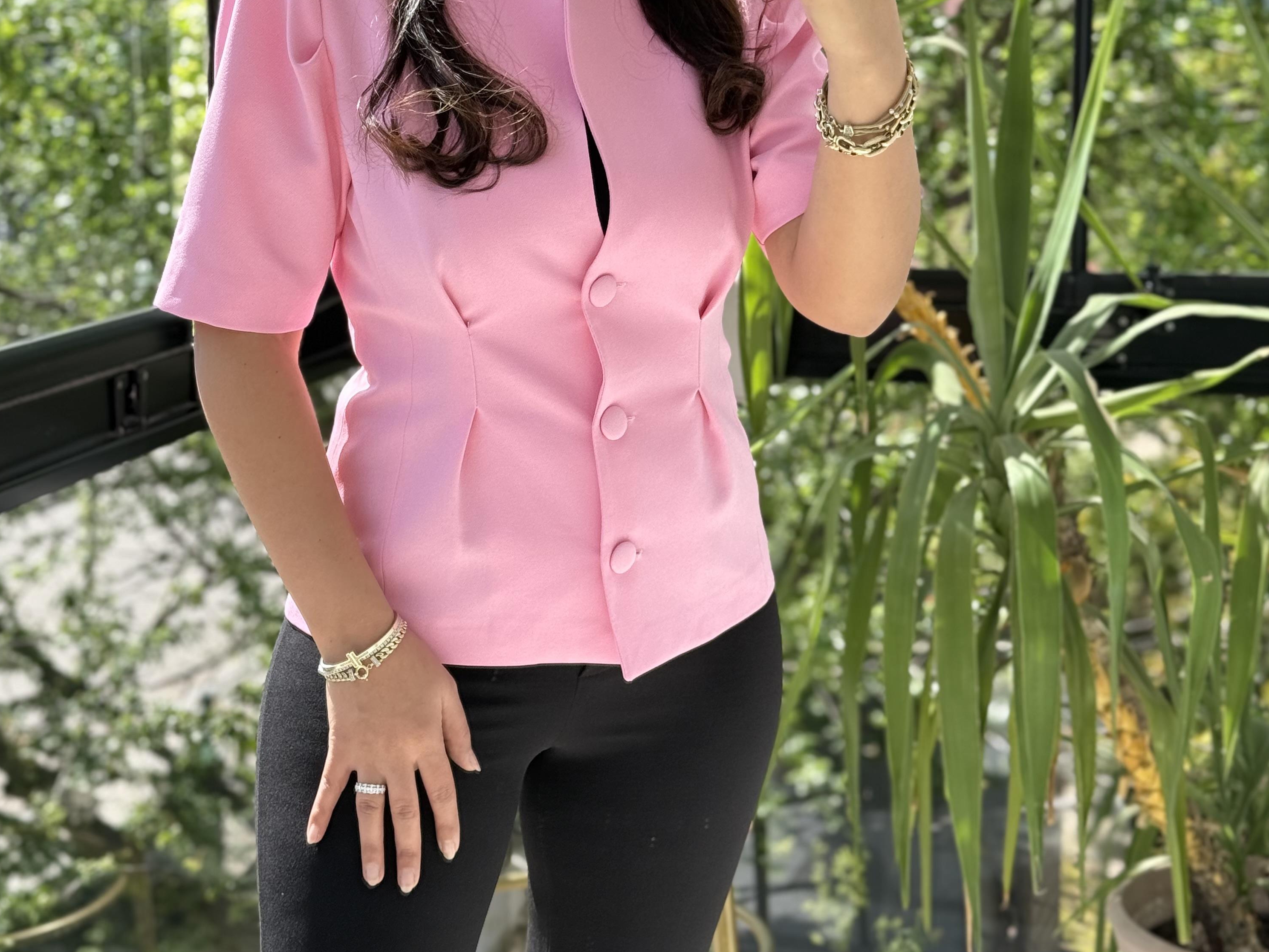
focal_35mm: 65
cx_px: 627
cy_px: 255
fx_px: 2383
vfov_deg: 22.4
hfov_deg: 29.8
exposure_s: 1/534
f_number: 1.78
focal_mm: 6.76
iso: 100
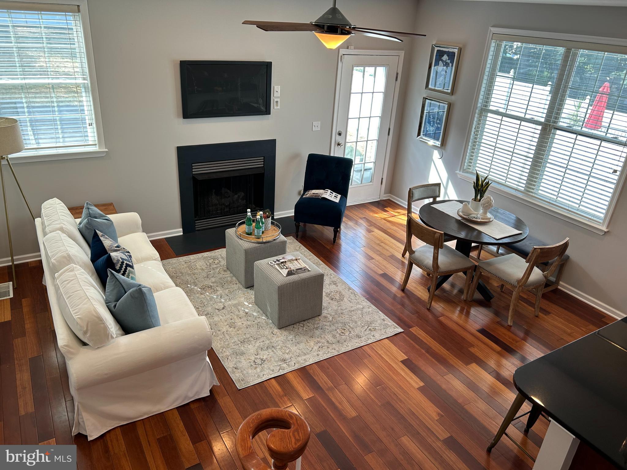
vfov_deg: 53.1
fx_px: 471
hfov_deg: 67.3
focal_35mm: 26
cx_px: 314
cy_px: 235
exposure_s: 1/120
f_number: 1.5
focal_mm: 5.7
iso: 50
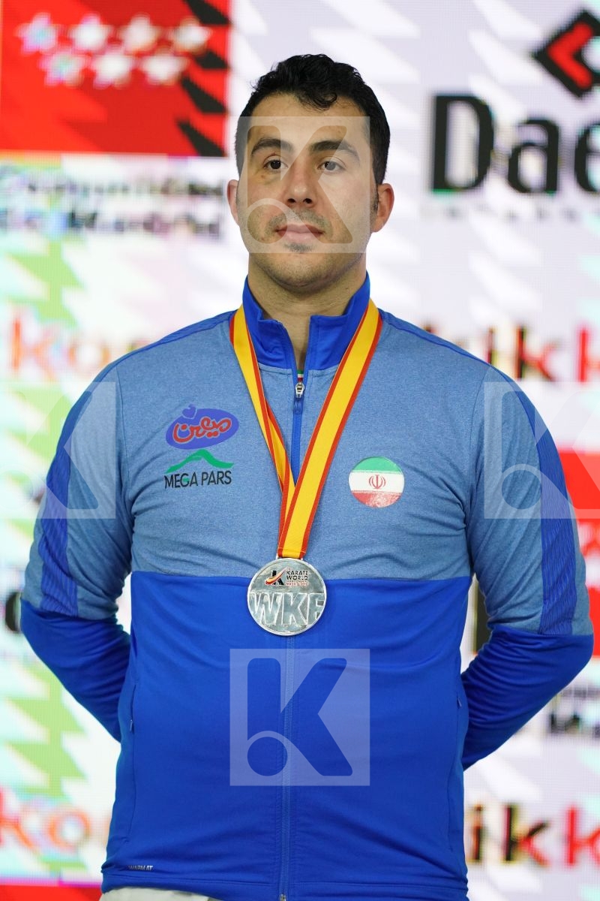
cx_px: 300
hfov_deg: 3.4
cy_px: 450
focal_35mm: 400
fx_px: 9999
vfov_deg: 5.2
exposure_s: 1/500
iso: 5000
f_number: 2.8
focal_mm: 400
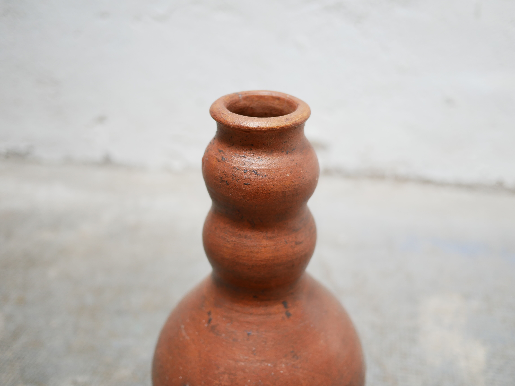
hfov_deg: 46.8
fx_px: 595
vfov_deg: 36.0
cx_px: 258
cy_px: 193
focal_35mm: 40
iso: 250
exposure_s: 1/60
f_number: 1.7
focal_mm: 20
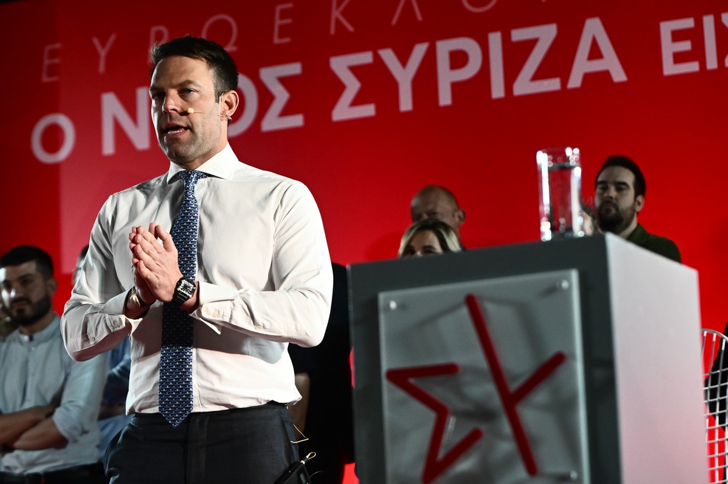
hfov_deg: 19.5
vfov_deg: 13.0
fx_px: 2122
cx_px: 364
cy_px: 242
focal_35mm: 105
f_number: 3.2
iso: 3200
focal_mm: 70
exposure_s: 1/800
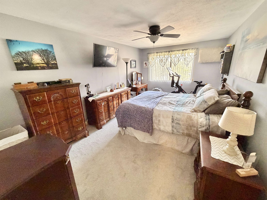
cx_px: 134
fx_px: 108
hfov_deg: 102.1
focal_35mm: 14
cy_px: 100
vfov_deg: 85.7
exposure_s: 1/60
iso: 400
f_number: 2.2
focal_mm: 2.22
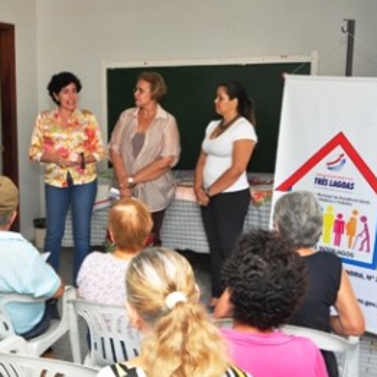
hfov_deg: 29.3
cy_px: 188
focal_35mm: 58
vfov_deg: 29.6
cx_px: 116
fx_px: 715
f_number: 8
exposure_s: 1/200
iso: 800
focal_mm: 28
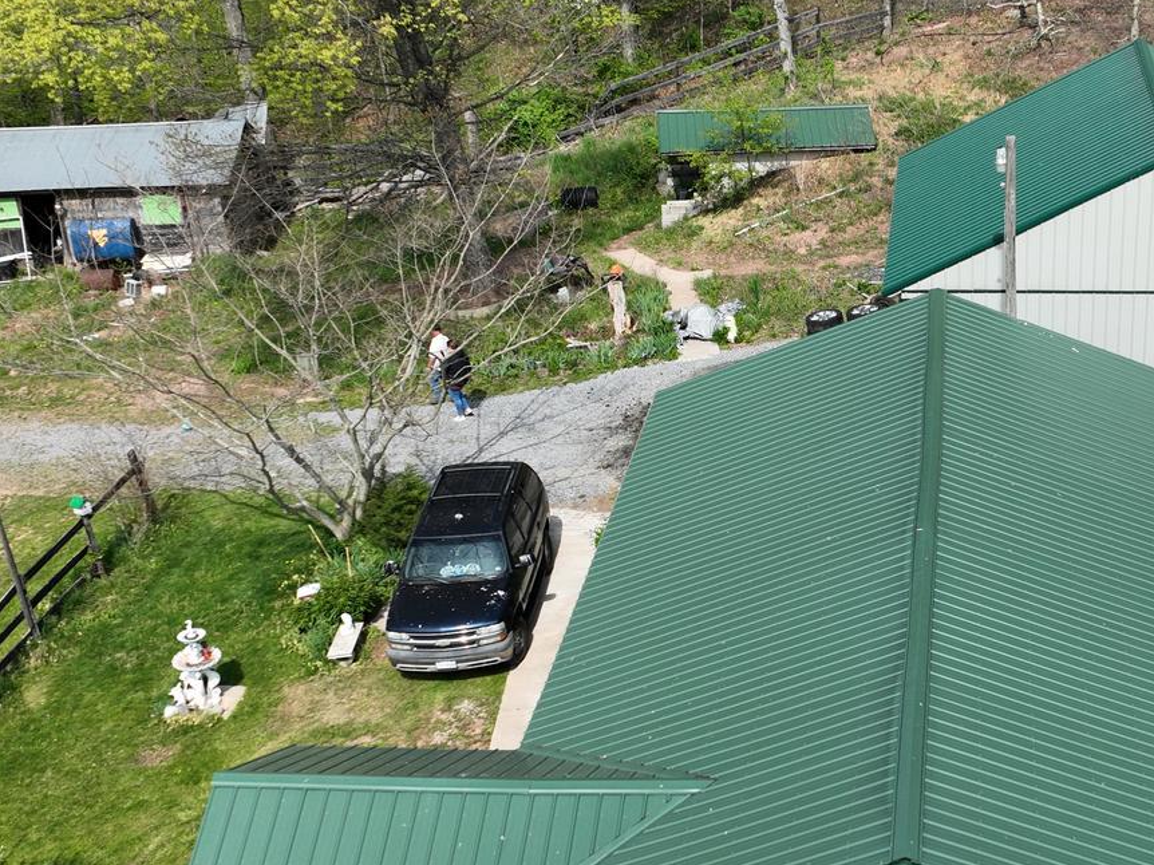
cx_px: 920
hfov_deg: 32.9
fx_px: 1900
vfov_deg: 25.5
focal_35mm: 57
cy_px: 588
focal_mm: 12.29
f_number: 2.8
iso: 120
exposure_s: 1/1600
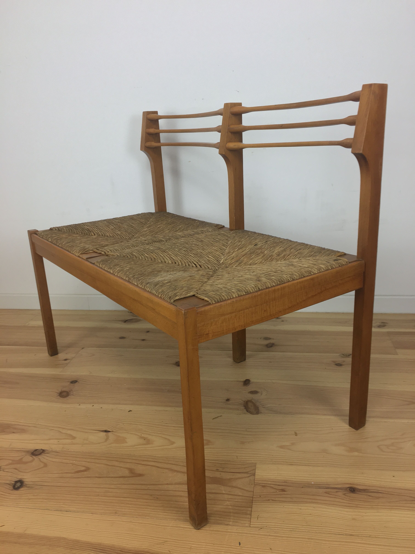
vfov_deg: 61.7
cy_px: 277
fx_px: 464
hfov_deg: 48.2
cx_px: 208
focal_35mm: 29
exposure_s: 1/33
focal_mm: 4.15
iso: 32
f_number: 2.2
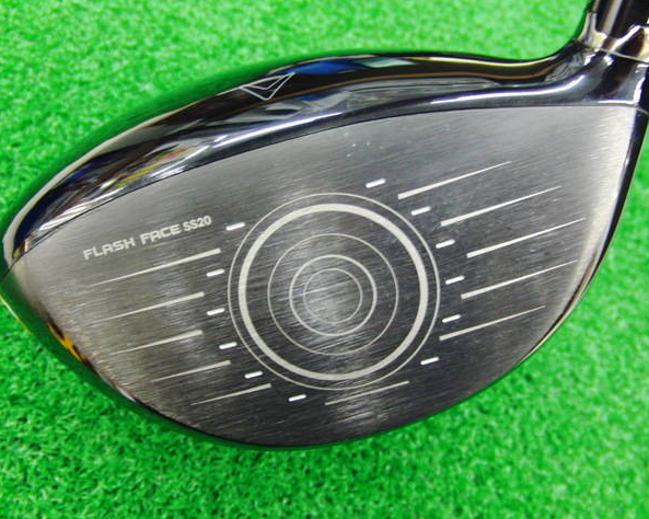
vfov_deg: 38.2
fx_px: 749
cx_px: 328
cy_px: 257
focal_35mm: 39
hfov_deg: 46.9
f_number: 3.6
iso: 400
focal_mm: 6.42
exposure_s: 1/13
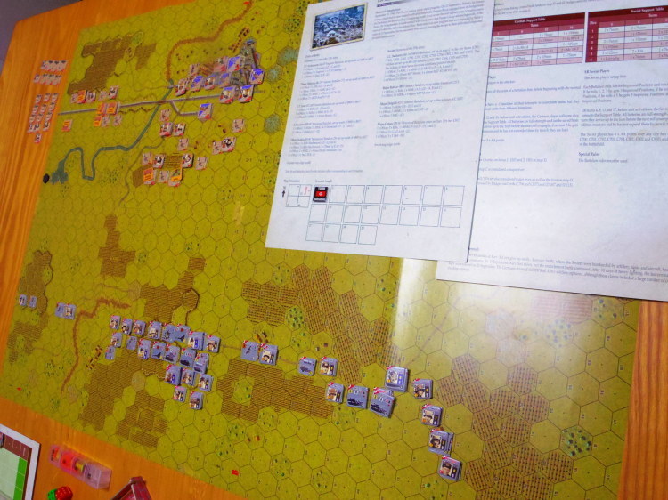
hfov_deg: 61.7
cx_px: 334
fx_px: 559
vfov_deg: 48.2
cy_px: 250
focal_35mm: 29
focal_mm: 6.4
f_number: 8
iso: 800
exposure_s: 1/15
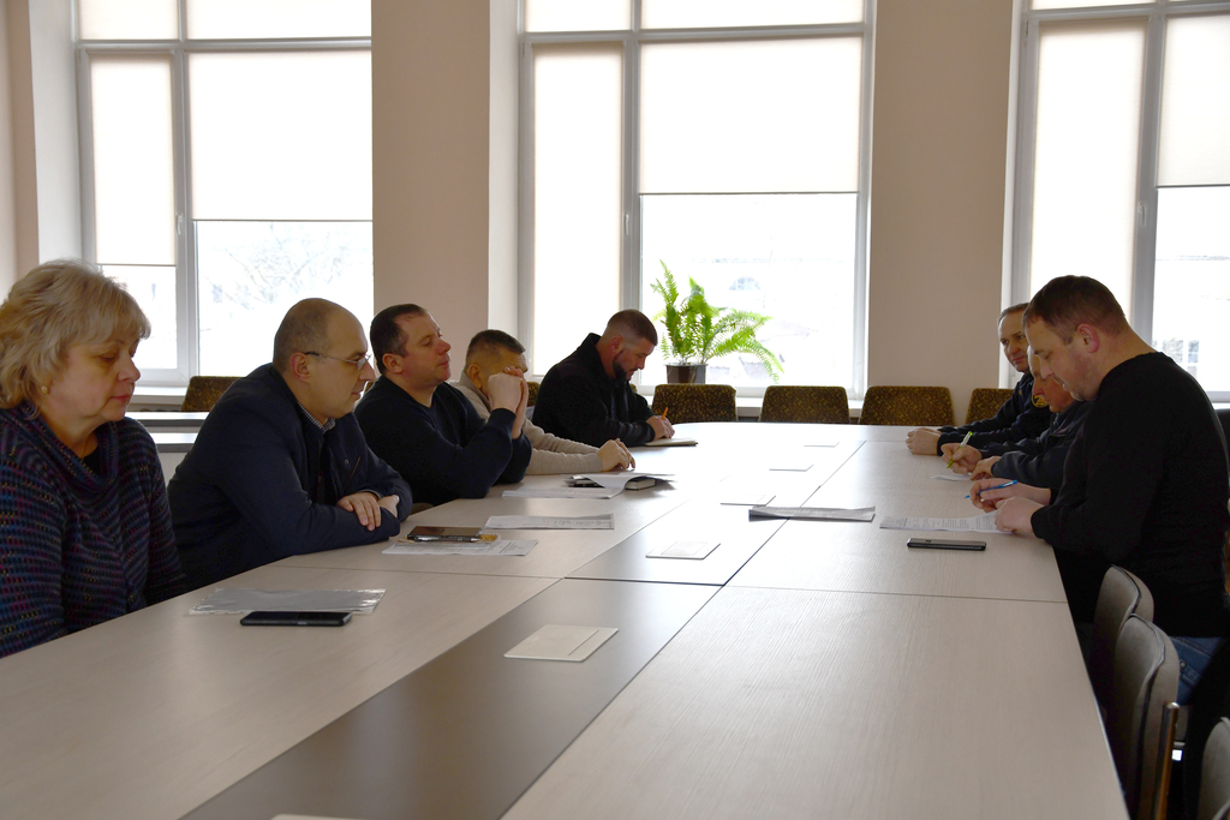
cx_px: 615
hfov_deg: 41.1
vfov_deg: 28.1
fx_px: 1640
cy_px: 410
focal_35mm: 48
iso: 560
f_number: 4.2
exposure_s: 1/250
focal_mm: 32
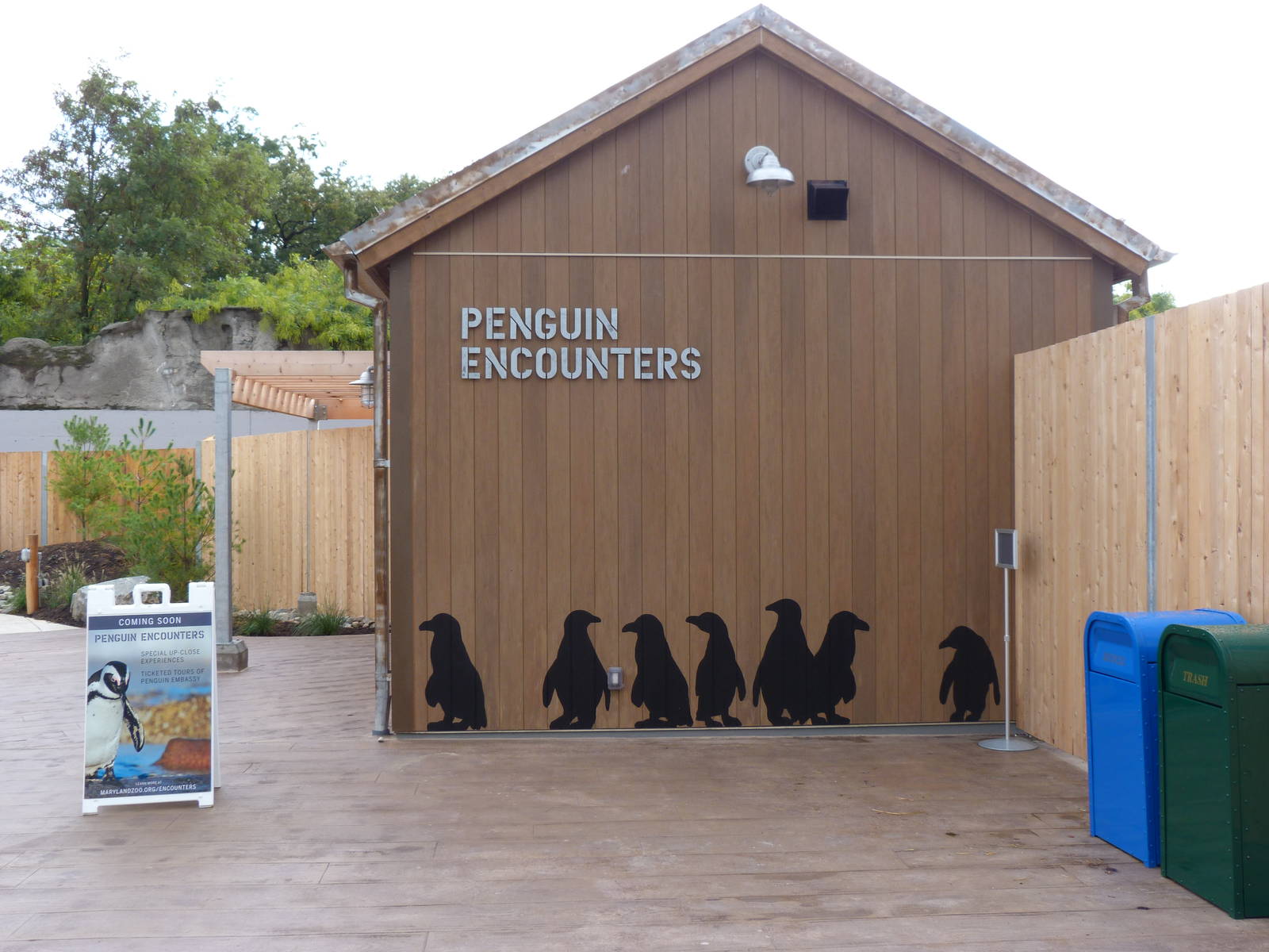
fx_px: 1246
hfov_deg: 54.0
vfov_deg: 41.8
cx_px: 634
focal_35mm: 34
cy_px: 476
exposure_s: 1/125
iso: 80
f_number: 3.6
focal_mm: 6.2
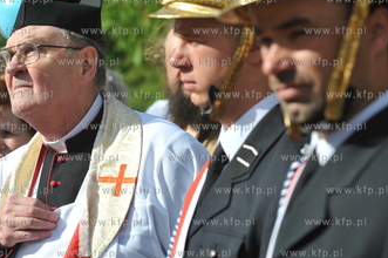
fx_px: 1626
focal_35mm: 151
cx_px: 175
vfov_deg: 9.1
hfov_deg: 13.6
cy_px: 110
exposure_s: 1/1000
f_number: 7.1
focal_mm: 125
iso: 400
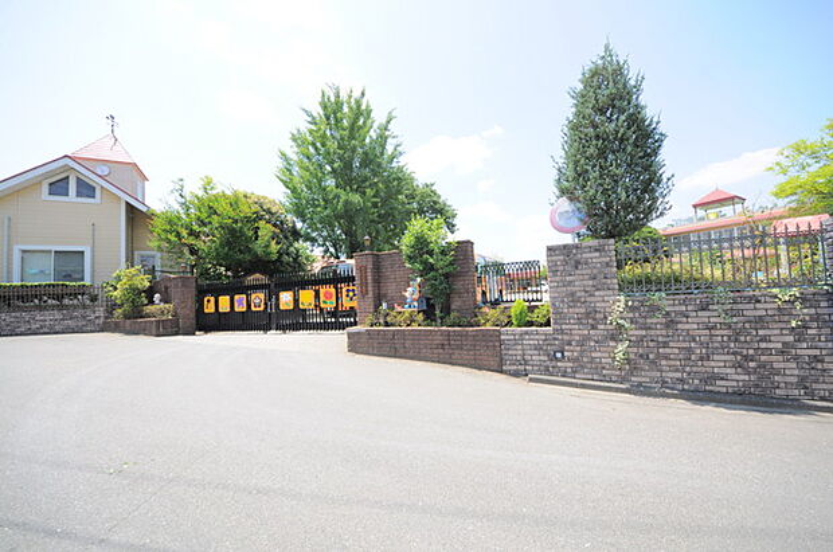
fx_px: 277
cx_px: 416
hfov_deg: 112.7
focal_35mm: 12
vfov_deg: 89.8
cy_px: 276
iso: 200
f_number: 7.1
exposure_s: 1/200
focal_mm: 8
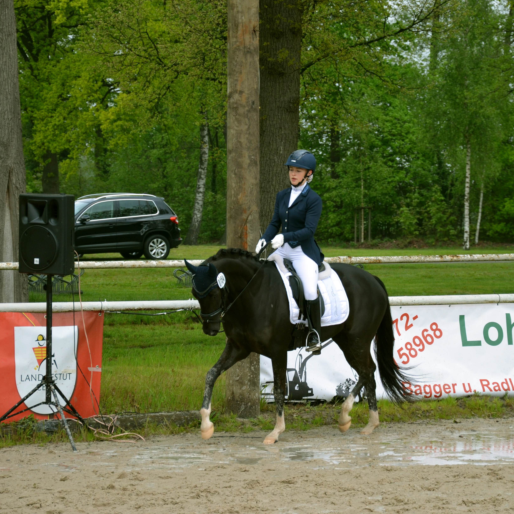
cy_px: 257
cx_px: 304
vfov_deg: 9.9
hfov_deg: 9.9
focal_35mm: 177
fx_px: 2973
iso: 400
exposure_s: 1/500
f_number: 5.6
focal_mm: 92
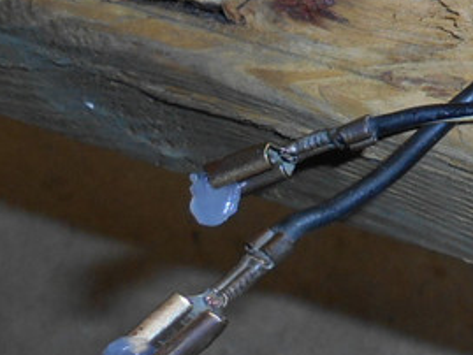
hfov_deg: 16.8
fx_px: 1408
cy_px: -40
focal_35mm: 103
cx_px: 766
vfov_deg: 14.0
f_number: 3.4
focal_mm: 4.7
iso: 80
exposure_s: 1/25
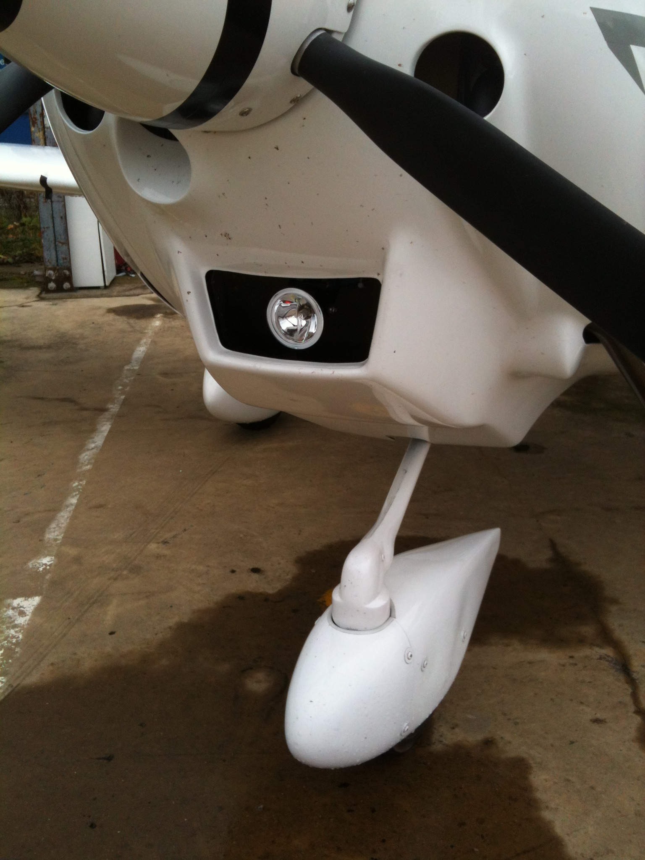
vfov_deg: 52.6
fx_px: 870
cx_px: 322
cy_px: 430
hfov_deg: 40.7
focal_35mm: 35
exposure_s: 1/184
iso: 64
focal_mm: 3.85
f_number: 2.8
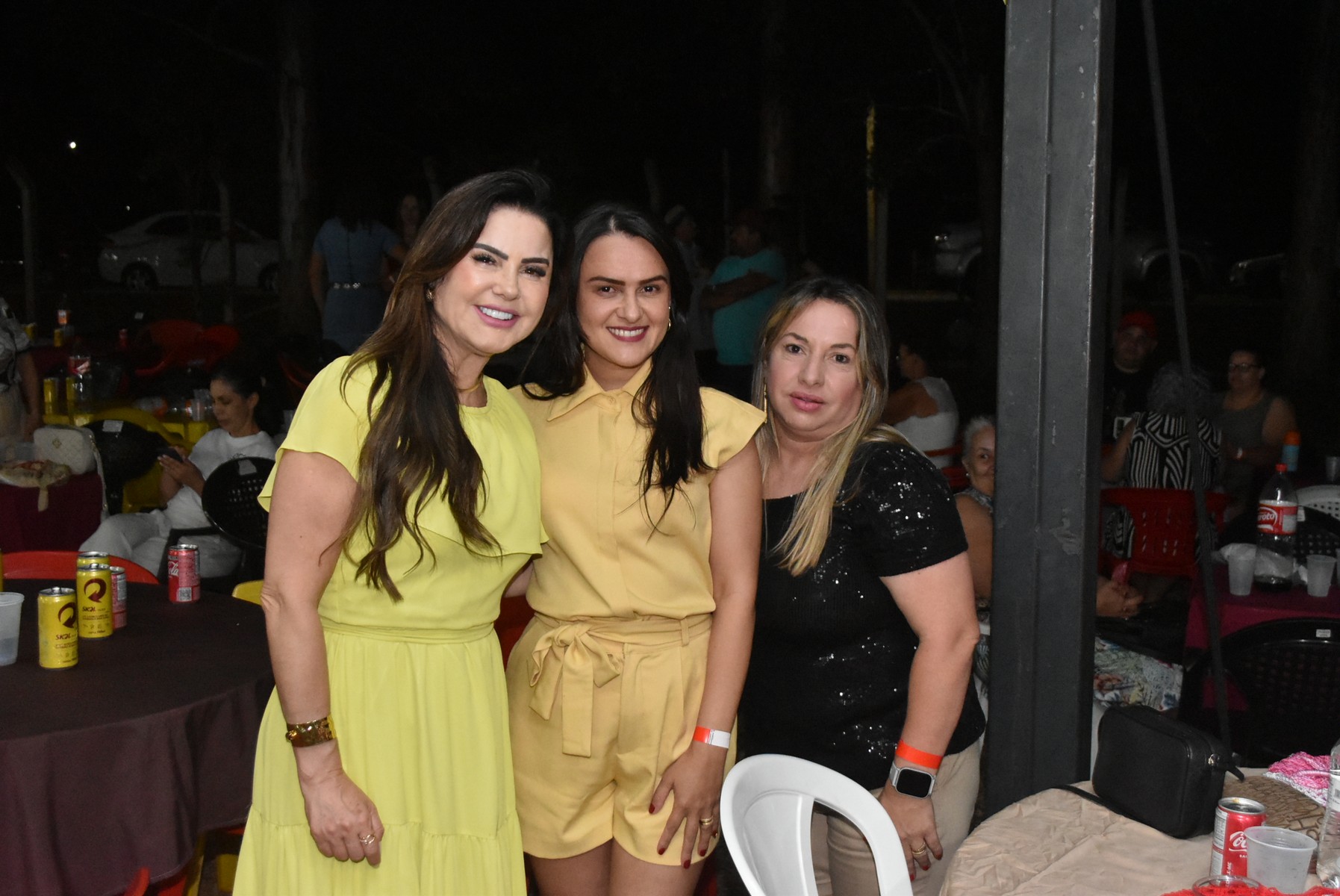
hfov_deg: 46.4
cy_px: 448
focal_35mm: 42
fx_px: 1565
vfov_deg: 32.0
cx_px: 670
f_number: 5
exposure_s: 1/125
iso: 5000
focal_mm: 28
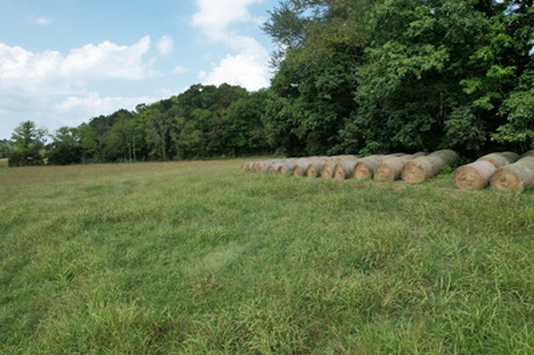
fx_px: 326
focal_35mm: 22
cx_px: 267
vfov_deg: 57.1
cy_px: 178
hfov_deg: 78.6
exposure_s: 1/1500
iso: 120
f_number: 2.8
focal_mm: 8.38
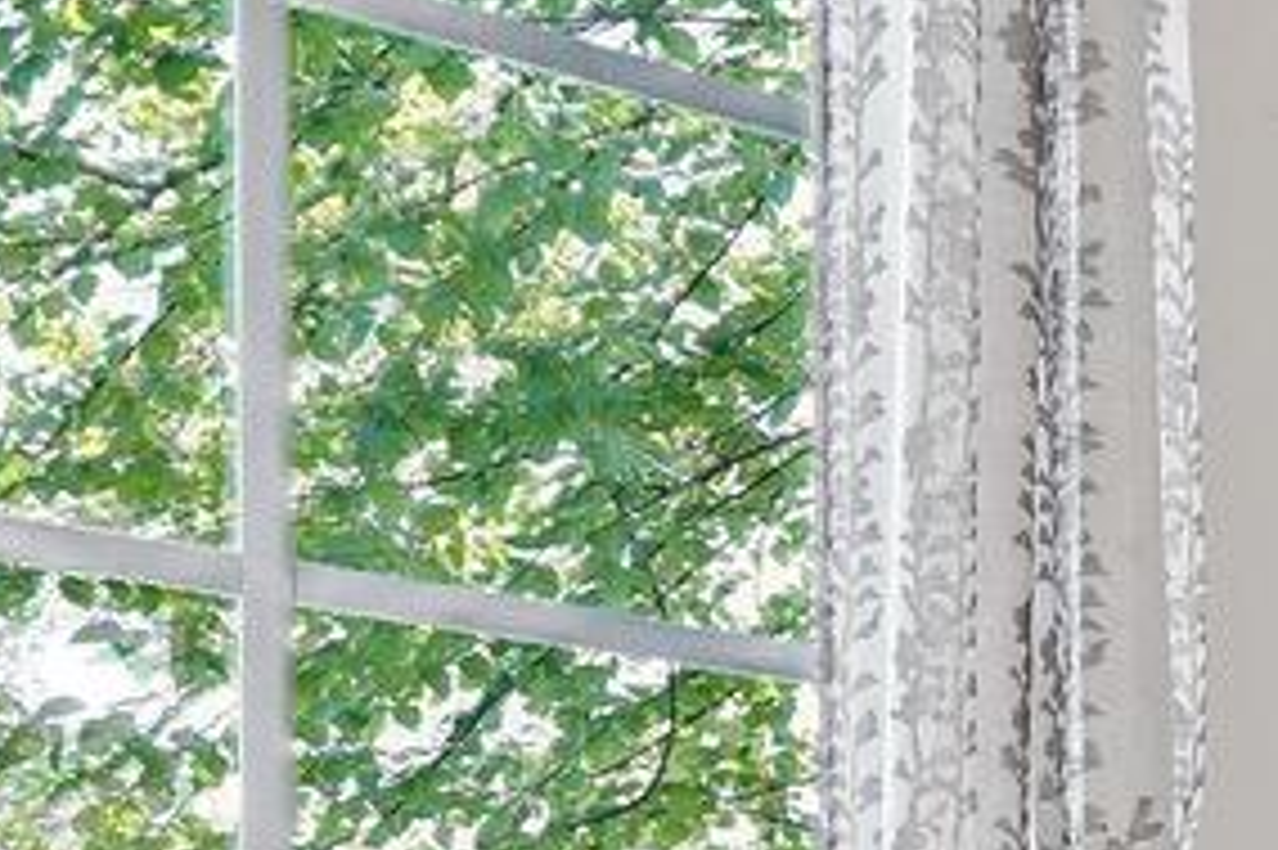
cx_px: 3249
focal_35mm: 101
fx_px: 3583
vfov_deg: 12.7
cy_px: 1338
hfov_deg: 13.4
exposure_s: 1/4
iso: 200
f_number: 8
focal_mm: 14
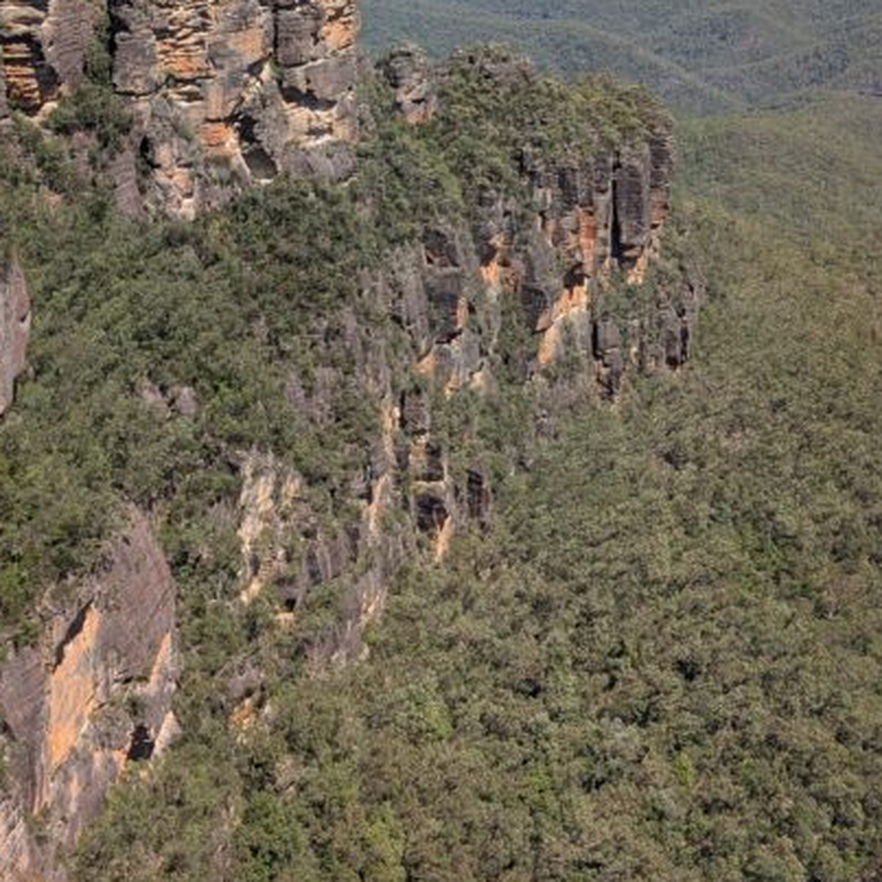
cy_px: 293
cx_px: 255
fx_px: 1557
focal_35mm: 54
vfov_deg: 31.4
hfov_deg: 31.2
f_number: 1.68
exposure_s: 1/794
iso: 23
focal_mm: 6.9
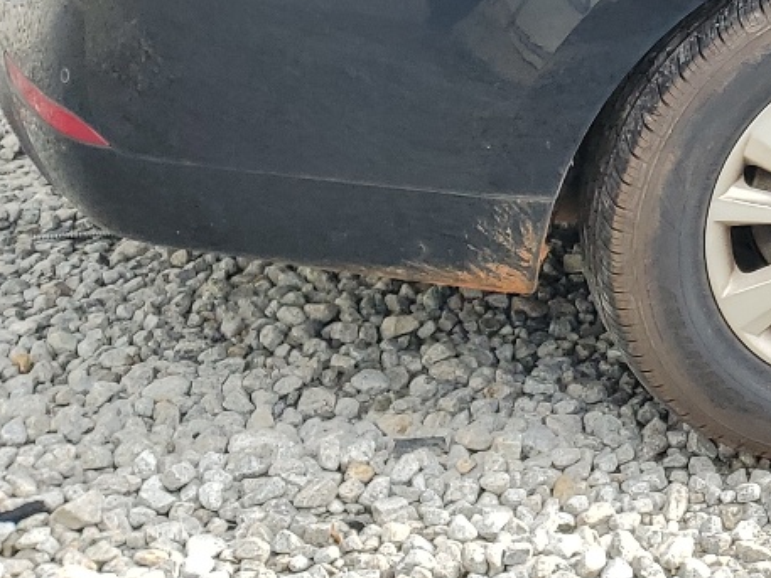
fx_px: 2027
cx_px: 1254
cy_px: -165
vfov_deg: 15.5
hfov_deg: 18.3
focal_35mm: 91
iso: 50
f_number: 1.5
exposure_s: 1/588
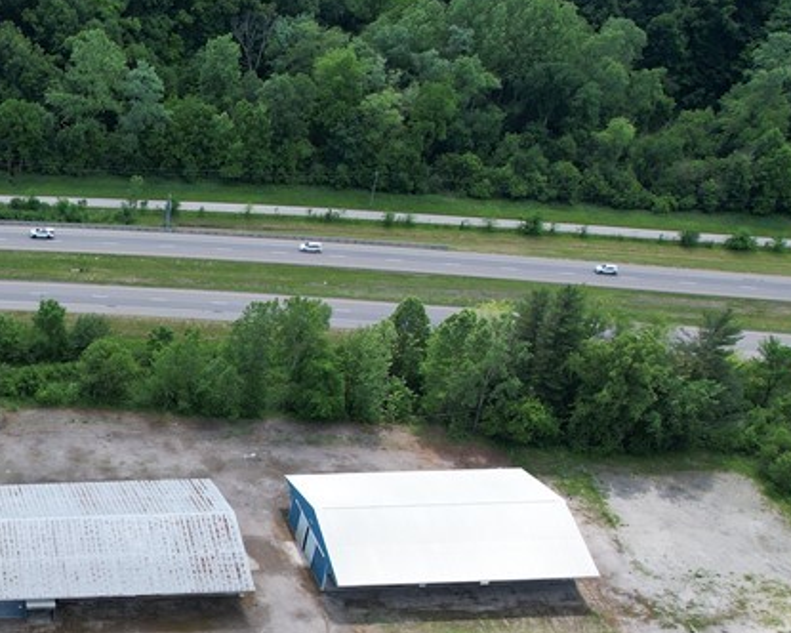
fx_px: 1264
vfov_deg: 27.3
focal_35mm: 54
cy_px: 545
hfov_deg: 30.6
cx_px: -105
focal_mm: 8.38
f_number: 2.8
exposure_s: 1/1000
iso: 130
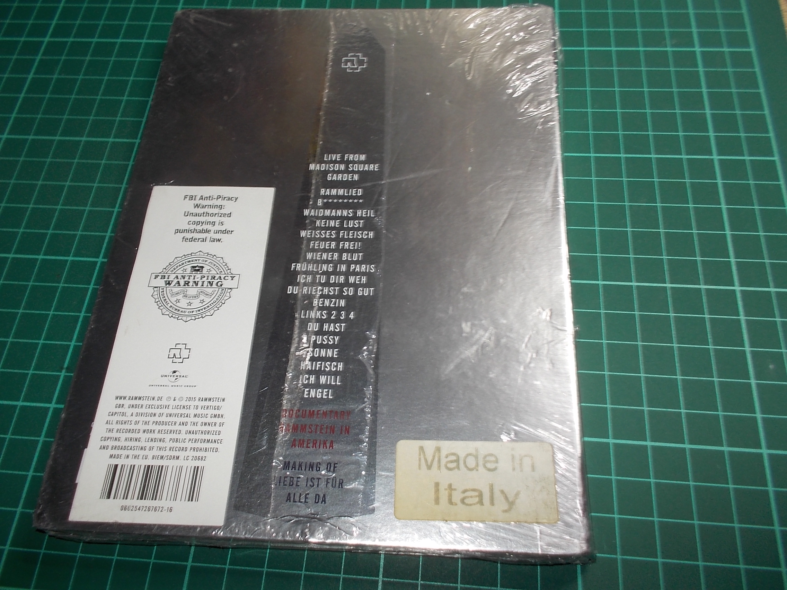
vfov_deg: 48.2
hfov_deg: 61.7
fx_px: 659
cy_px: 295
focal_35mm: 29
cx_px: 394
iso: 80
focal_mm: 4.1
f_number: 3.3
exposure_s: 1/30
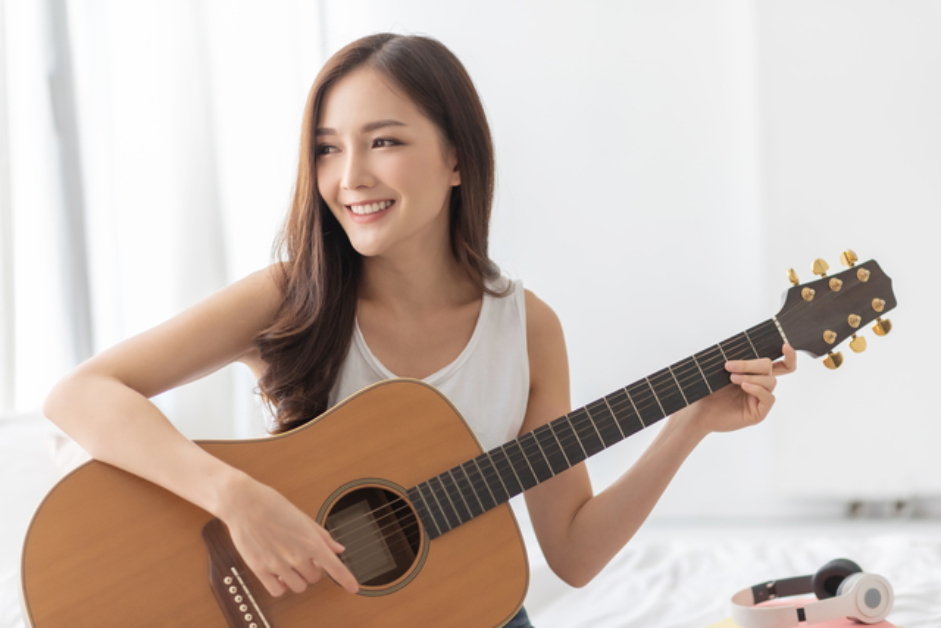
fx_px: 2222
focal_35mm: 85
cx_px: 470
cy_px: 314
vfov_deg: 16.1
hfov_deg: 23.9
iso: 1250
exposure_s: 1/800
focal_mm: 85
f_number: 2
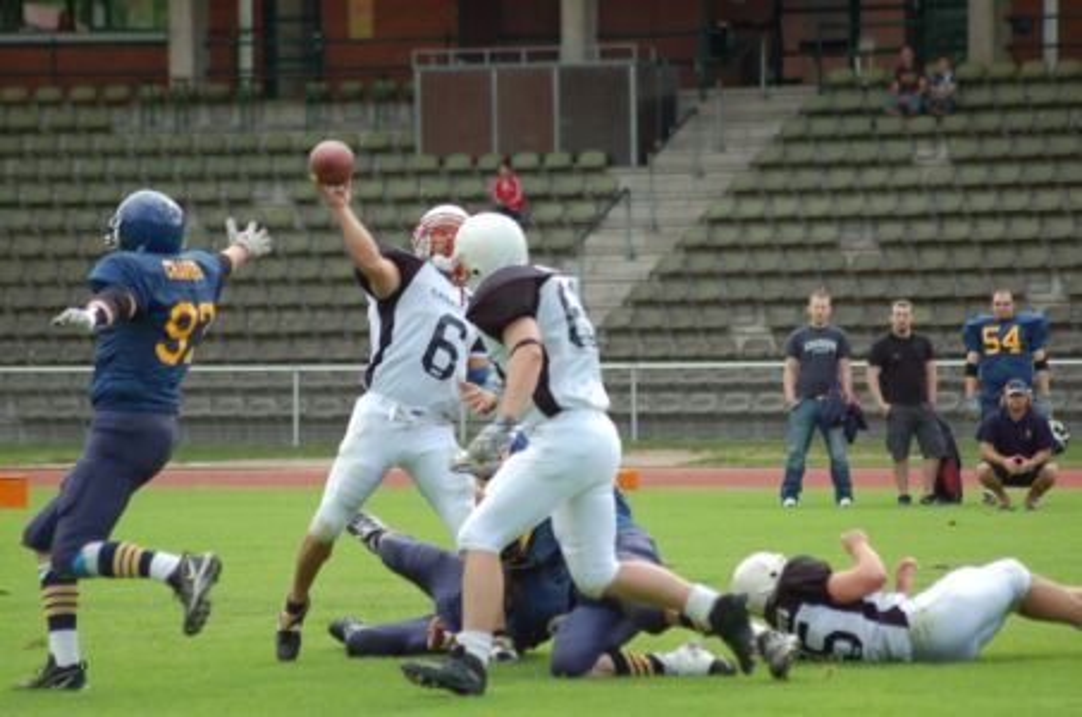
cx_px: 541
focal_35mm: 225
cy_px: 358
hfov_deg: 9.2
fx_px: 6748
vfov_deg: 6.1
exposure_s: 1/500
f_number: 4.5
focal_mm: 150
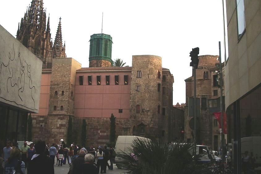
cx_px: 128
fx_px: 319
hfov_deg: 44.5
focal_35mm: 44
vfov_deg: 30.5
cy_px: 75
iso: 50
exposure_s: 1/125
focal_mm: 5.8
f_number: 4.3
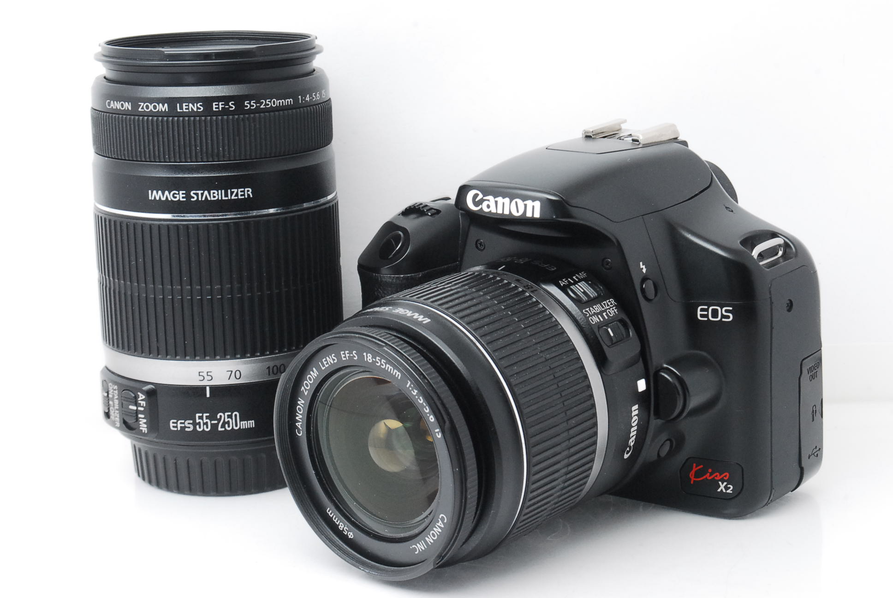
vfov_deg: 18.2
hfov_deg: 27.0
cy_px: 299
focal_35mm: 75
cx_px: 446
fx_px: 1863
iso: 800
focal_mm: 50
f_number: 16
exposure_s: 1/125
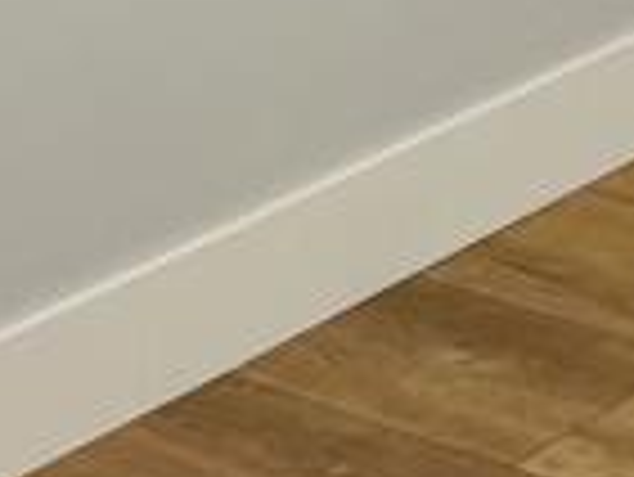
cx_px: 1713
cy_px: -900
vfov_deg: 7.6
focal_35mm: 174
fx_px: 3190
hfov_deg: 9.5
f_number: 1.78
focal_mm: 6.76
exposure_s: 1/123
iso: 64
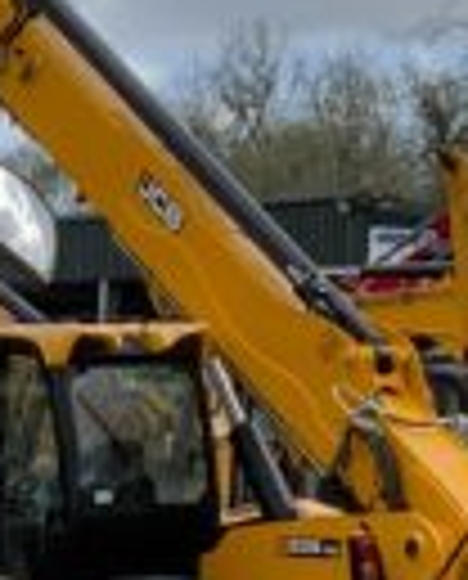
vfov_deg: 8.3
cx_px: -396
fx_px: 3860
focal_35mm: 224
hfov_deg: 6.8
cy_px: 985
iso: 16
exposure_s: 1/1377
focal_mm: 3
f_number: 1.8
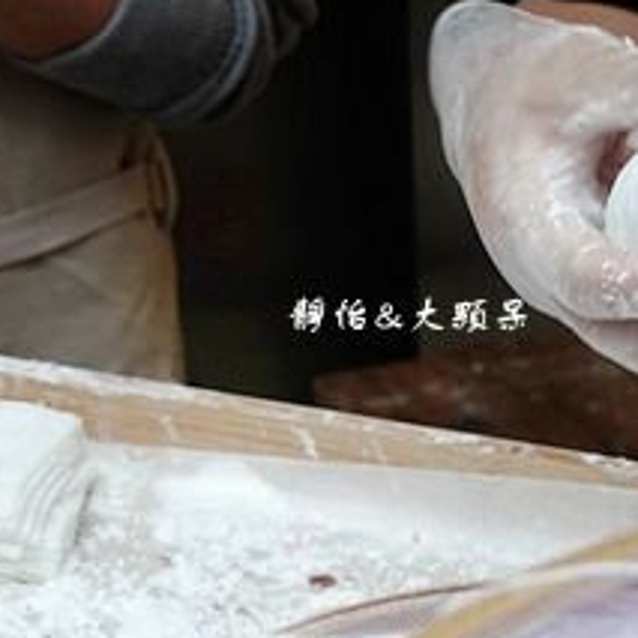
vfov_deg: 13.7
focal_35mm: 127
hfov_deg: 13.7
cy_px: 229
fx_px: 2648
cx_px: 473
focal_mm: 18.63
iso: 320
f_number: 4
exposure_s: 1/50
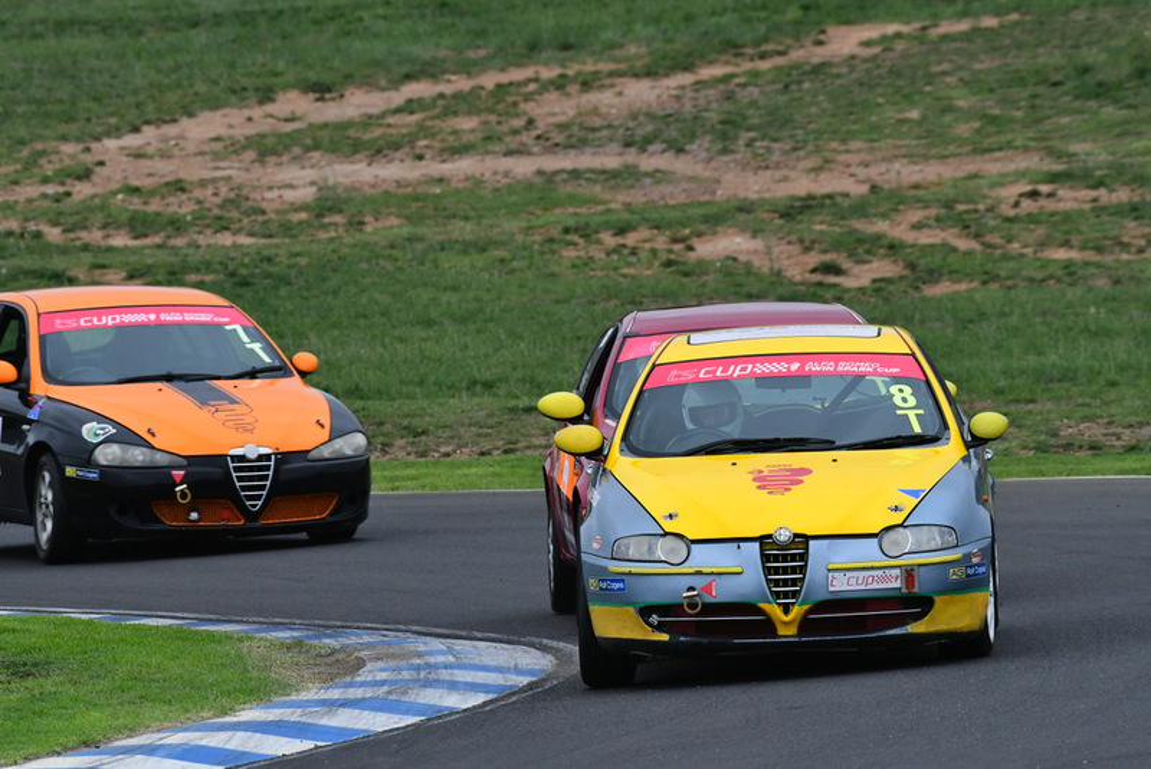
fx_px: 18230
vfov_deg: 2.4
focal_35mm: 570
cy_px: 384
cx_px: 576
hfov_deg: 3.6
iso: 2000
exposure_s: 1/640
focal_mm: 380
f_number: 10
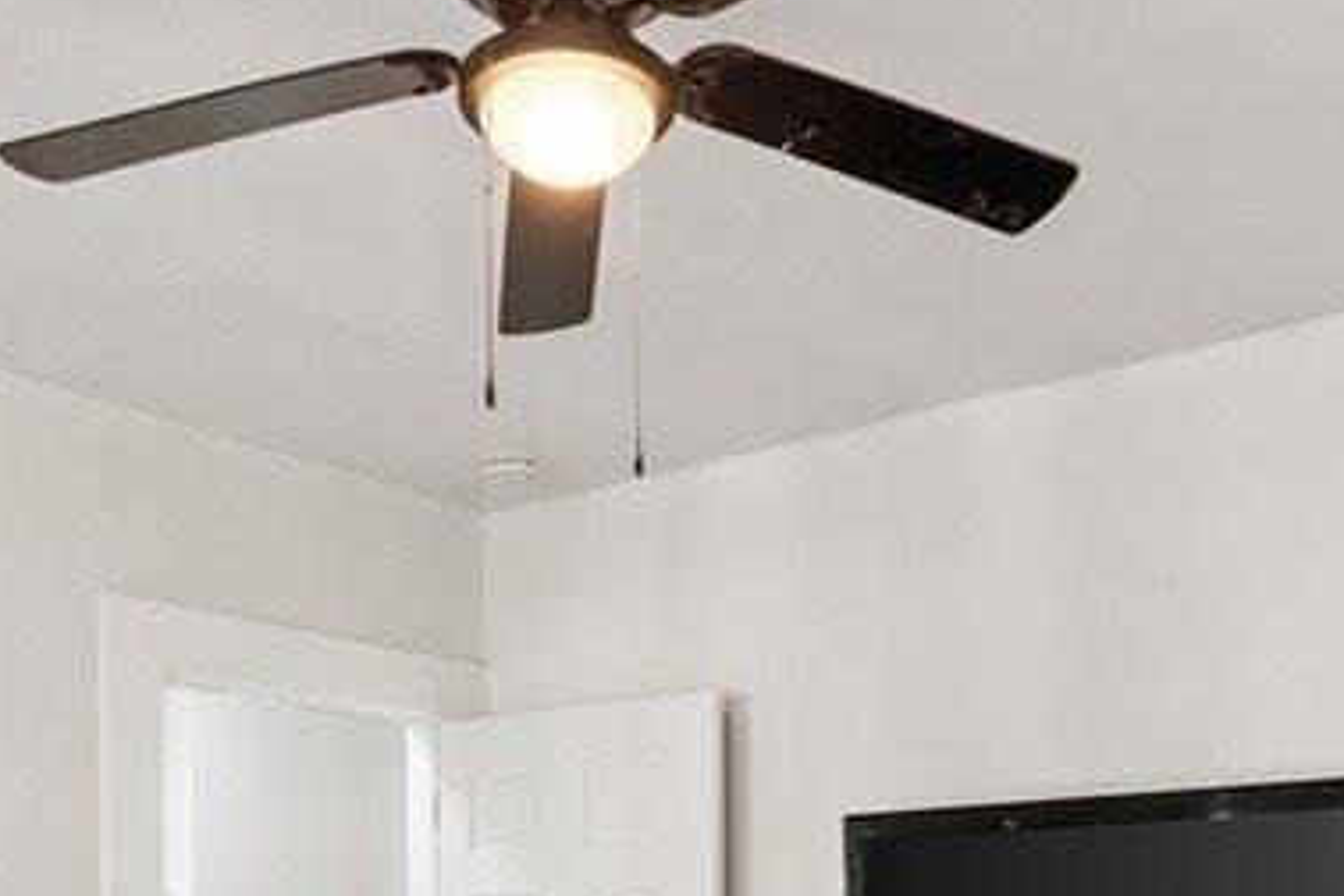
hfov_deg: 42.7
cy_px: 1015
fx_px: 1717
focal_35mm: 46
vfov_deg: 26.6
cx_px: 754
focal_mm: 17
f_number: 5.6
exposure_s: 1/6
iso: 400
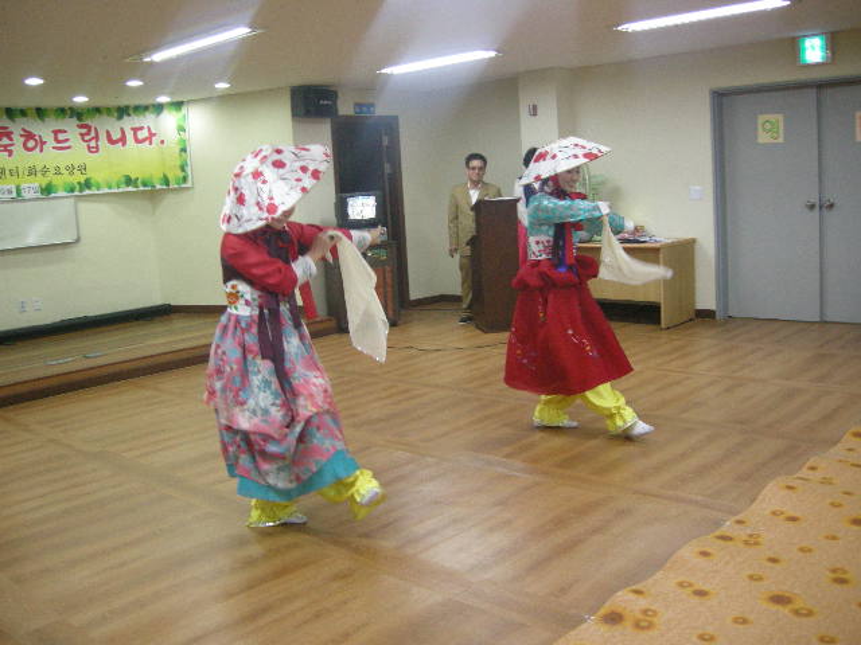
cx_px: 430
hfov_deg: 51.4
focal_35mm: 36
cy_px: 322
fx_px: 895
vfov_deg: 39.7
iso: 349
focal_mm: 7.5
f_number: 2.7
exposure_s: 1/62
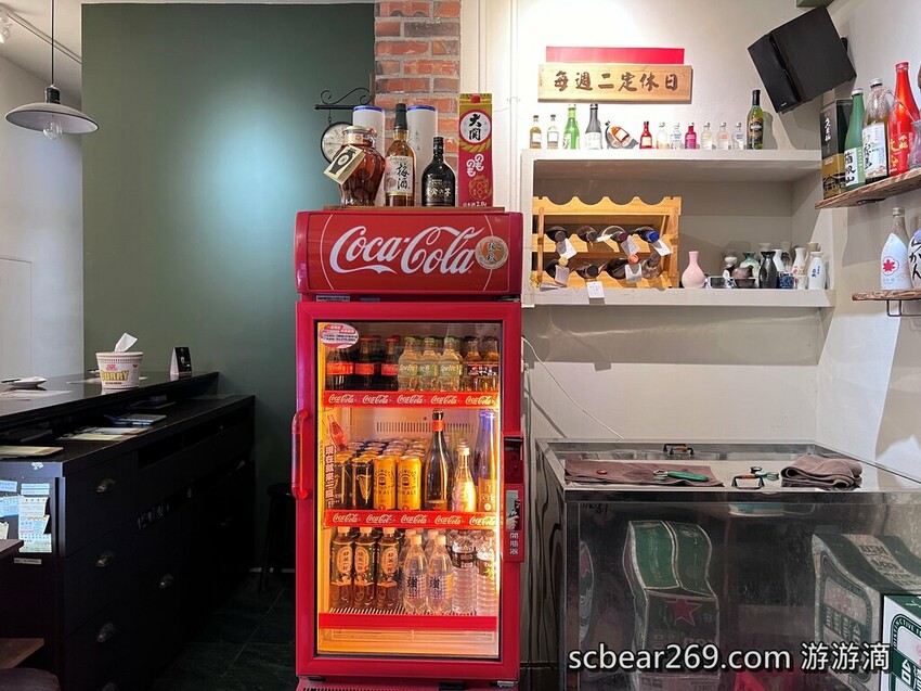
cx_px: 460
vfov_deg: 53.0
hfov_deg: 67.3
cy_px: 346
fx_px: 692
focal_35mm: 26
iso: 640
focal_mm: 5.7
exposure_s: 1/30
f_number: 1.5
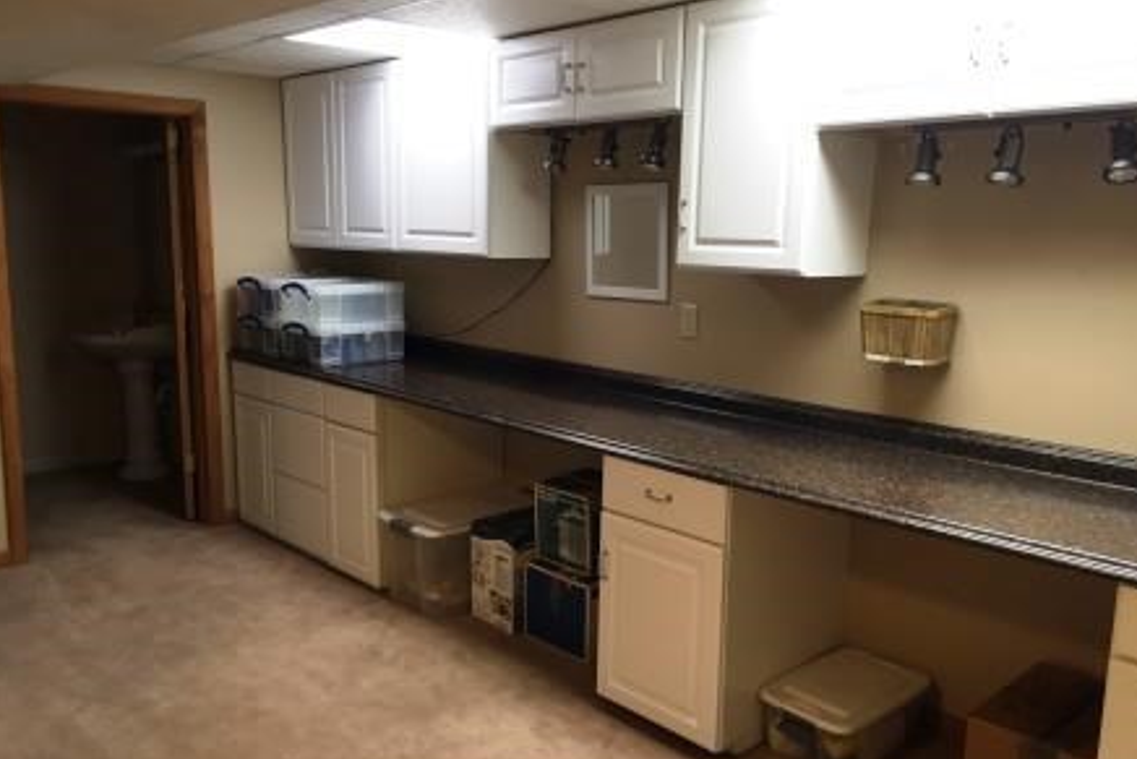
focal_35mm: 31
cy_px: 394
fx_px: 979
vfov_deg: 42.3
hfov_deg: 60.3
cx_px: 571
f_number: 2.2
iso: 80
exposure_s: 1/30
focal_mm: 4.15
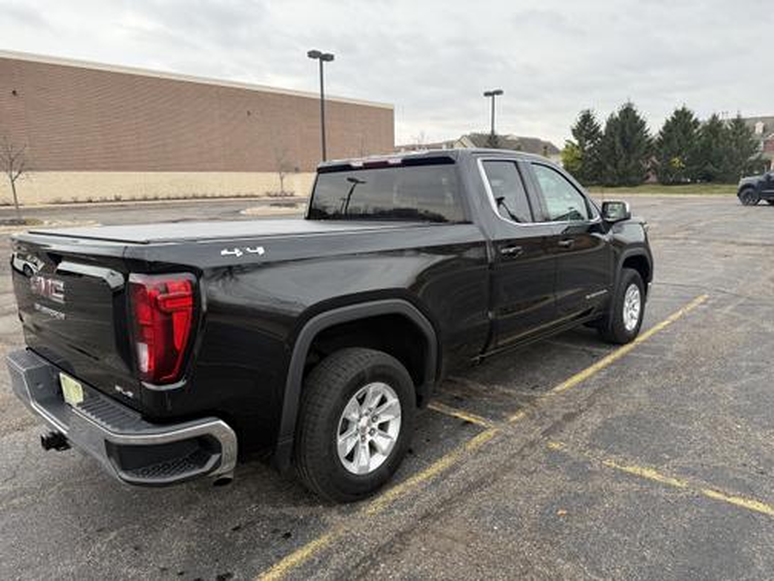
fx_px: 537
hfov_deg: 71.6
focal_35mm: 24
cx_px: 387
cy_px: 290
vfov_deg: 56.8
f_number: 1.78
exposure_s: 1/322
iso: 100
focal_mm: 6.76
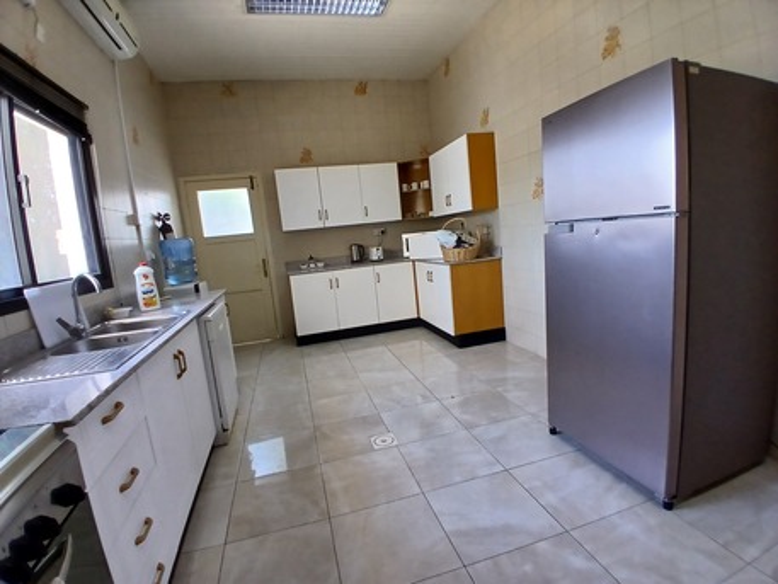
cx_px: 389
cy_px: 292
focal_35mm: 17
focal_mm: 1.4
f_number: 2.2
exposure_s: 1/33.3
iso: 100
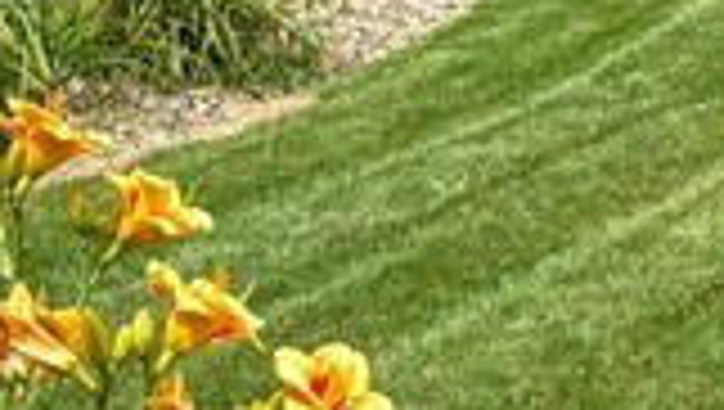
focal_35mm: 180
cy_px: 32
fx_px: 3460
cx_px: 931
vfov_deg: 6.8
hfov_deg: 11.6
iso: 50
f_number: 1.6
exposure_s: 1/2151
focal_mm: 5.96
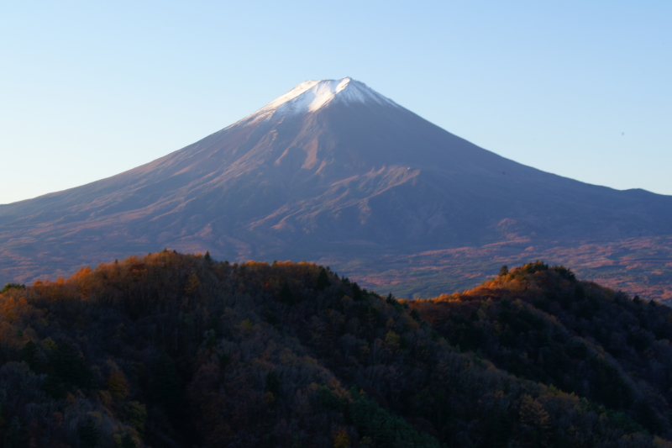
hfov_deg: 28.8
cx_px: 336
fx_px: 1306
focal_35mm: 70
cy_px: 224
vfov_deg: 19.4
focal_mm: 70
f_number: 22
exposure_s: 1/1.25
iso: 100
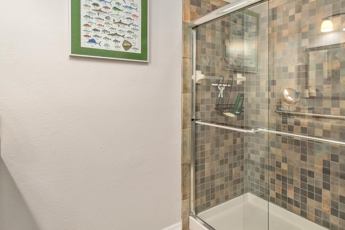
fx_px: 201
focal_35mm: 21
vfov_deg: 59.1
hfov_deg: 80.9
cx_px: 192
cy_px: 95
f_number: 9
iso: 250
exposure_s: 1/1.25
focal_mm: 10
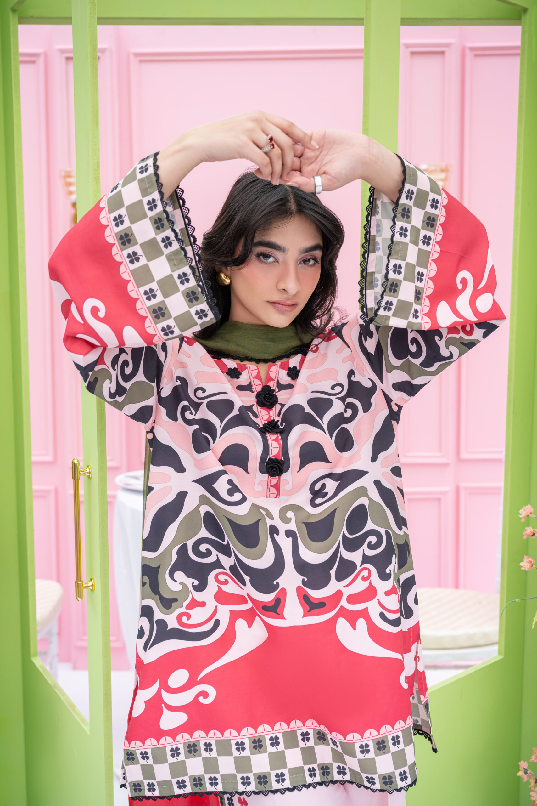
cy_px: 403
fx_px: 872
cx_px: 268
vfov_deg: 49.6
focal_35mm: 39
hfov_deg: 34.2
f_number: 4
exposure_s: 1/500
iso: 100
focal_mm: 39
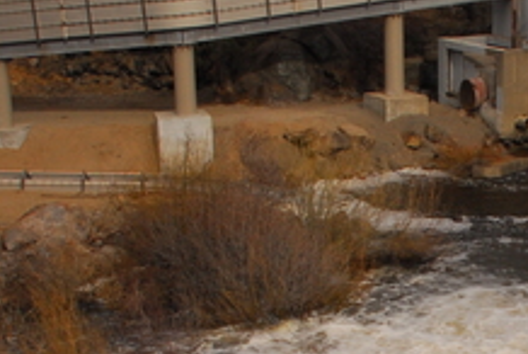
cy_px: 336
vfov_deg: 13.7
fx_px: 1454
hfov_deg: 19.9
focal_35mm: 99
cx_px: 540
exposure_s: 1/640
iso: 250
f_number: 5.6
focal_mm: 18
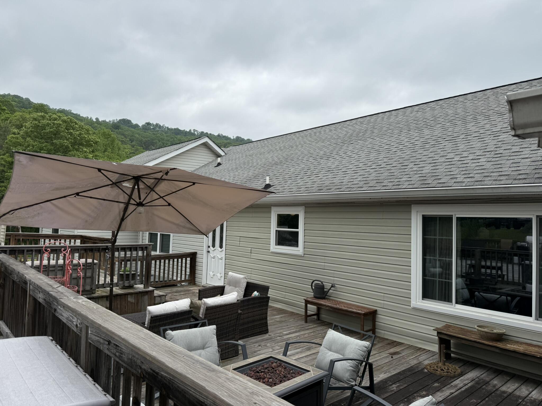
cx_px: 271
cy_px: 203
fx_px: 376
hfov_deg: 71.6
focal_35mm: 24
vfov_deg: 56.8
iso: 80
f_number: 1.78
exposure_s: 1/3584
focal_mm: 6.76
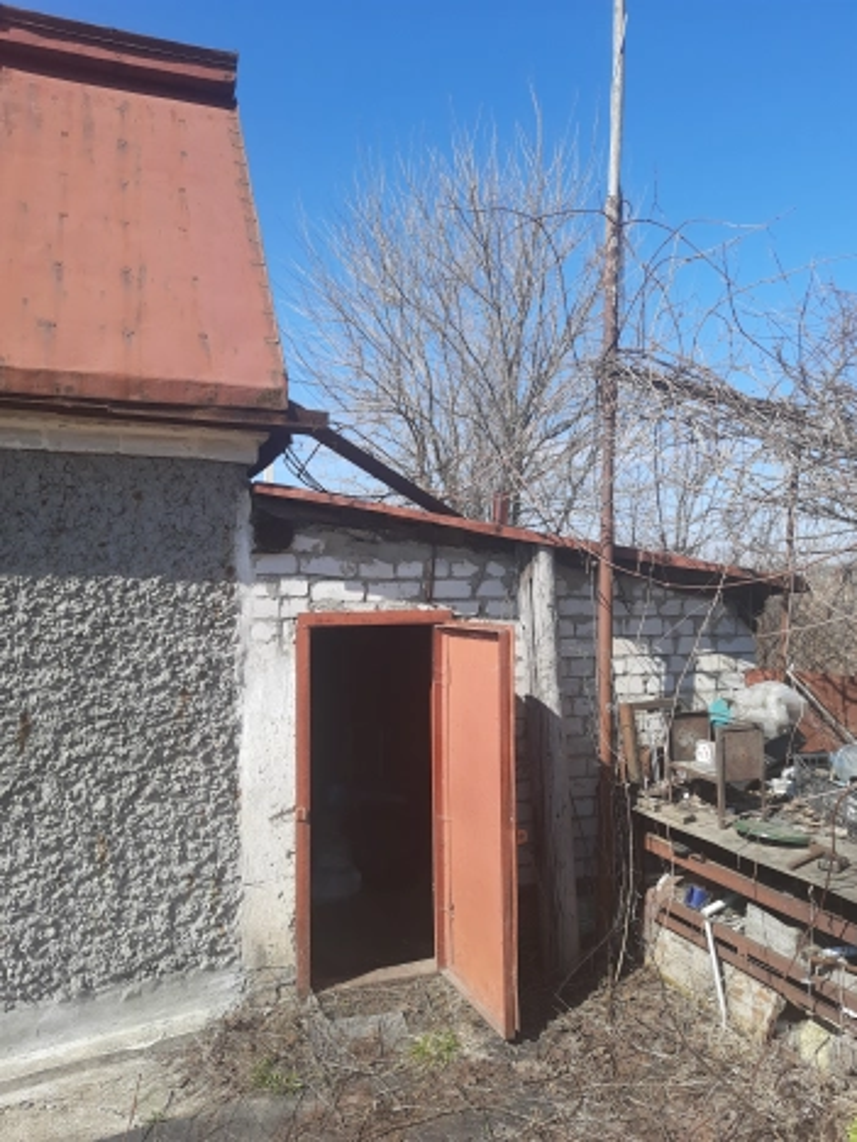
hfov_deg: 56.8
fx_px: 792
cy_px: 571
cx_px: 428
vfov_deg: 71.6
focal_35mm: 24
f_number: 1.8
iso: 20
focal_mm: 5.23
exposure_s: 1/496
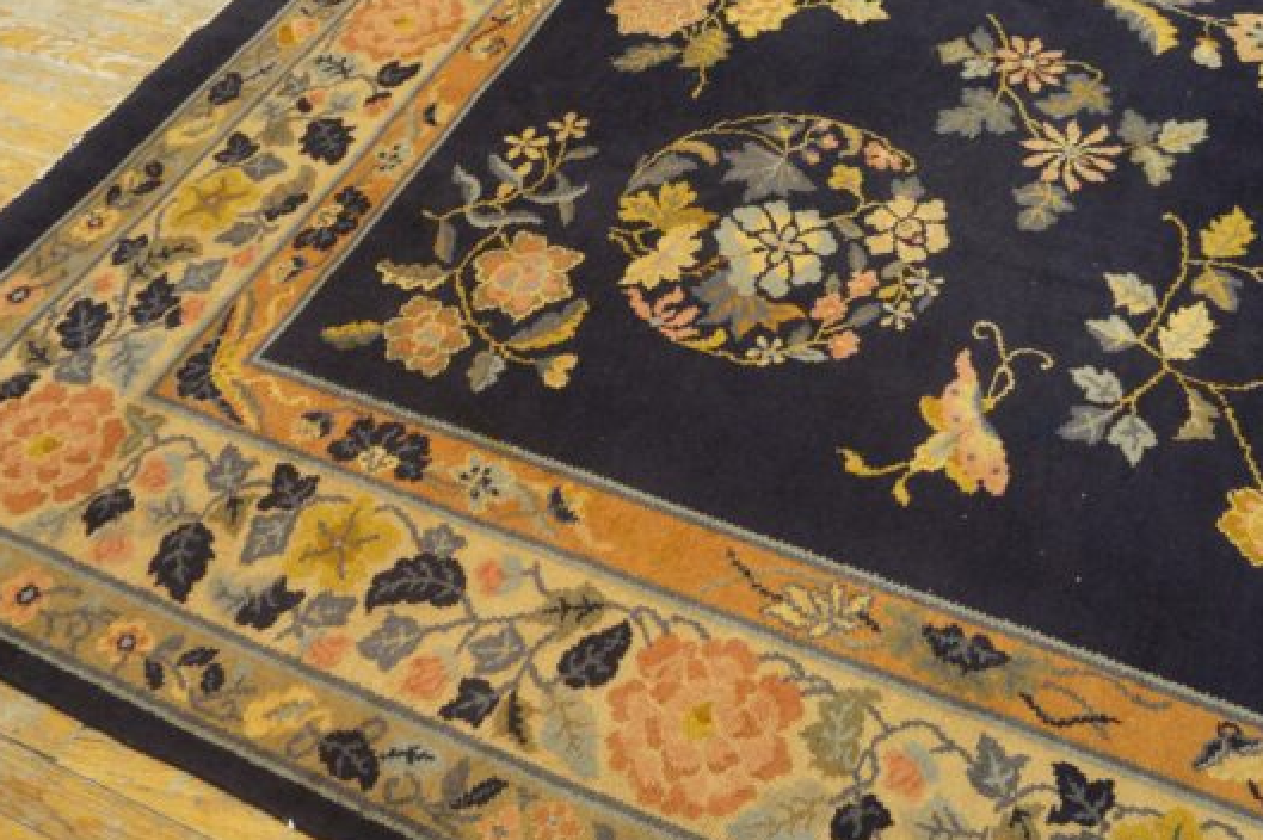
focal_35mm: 34
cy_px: 452
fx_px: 1192
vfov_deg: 38.8
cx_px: 690
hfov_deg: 55.7
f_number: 4
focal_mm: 20
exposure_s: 1/60
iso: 1600
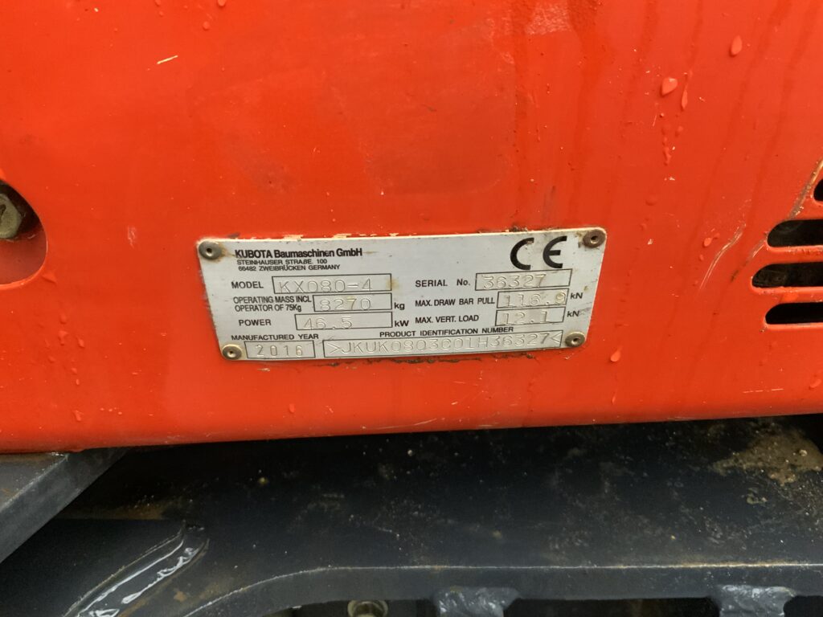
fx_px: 689
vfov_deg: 48.2
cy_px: 308
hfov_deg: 61.7
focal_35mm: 29
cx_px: 412
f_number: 1.8
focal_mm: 3
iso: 320
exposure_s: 1/53
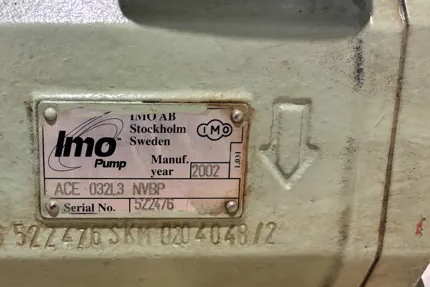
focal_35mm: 39
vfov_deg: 34.1
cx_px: 142
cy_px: 172
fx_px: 466
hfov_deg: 48.7
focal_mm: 5.96
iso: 250
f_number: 1.6
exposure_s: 1/50
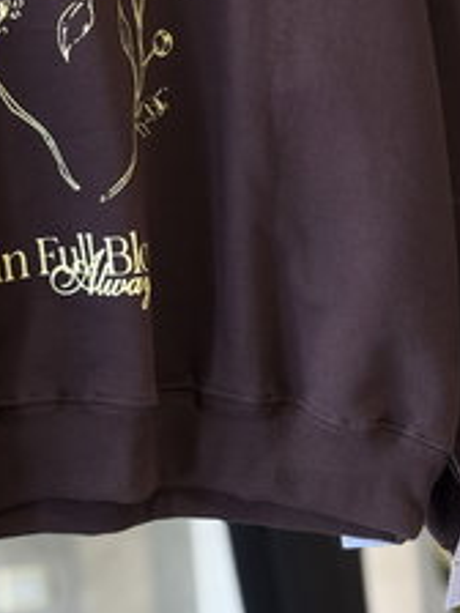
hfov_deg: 11.8
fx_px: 2197
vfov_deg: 15.5
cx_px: -14
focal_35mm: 124
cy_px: -37
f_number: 1.6
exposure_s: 1/50
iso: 125
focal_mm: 5.96
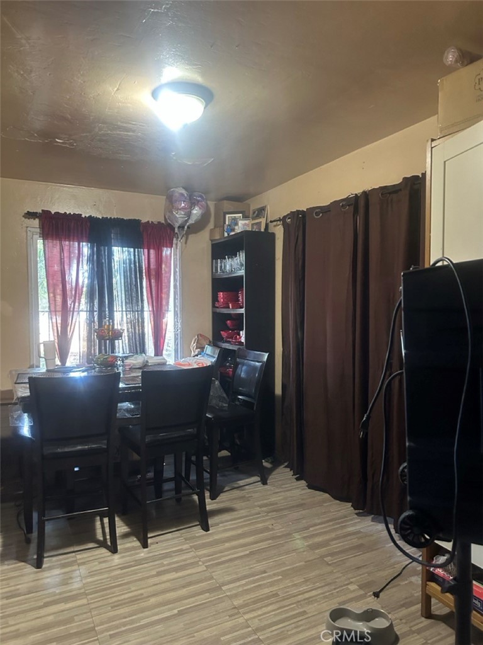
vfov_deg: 71.6
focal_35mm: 24
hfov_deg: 56.8
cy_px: 322
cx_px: 242
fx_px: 446
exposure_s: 1/40
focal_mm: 6.86
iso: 640
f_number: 1.78
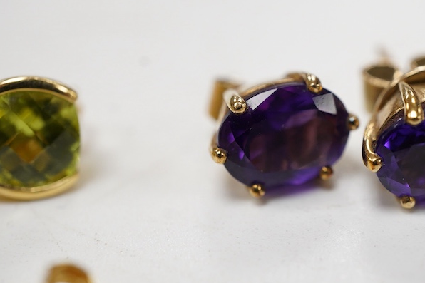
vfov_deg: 20.0
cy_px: 130
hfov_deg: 29.3
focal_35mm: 68
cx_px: 303
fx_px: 803
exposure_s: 1/125
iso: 1250
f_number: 11
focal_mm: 30
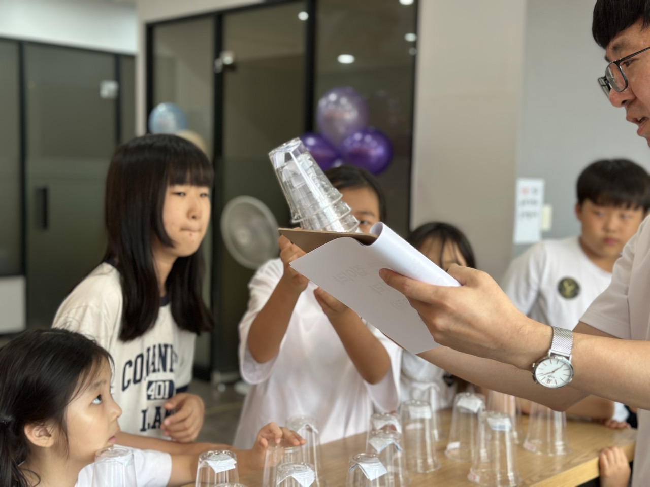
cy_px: 244
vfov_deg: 30.3
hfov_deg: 39.7
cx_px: 325
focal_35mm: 48
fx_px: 901
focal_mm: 6.86
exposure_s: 1/60
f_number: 1.78
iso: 125
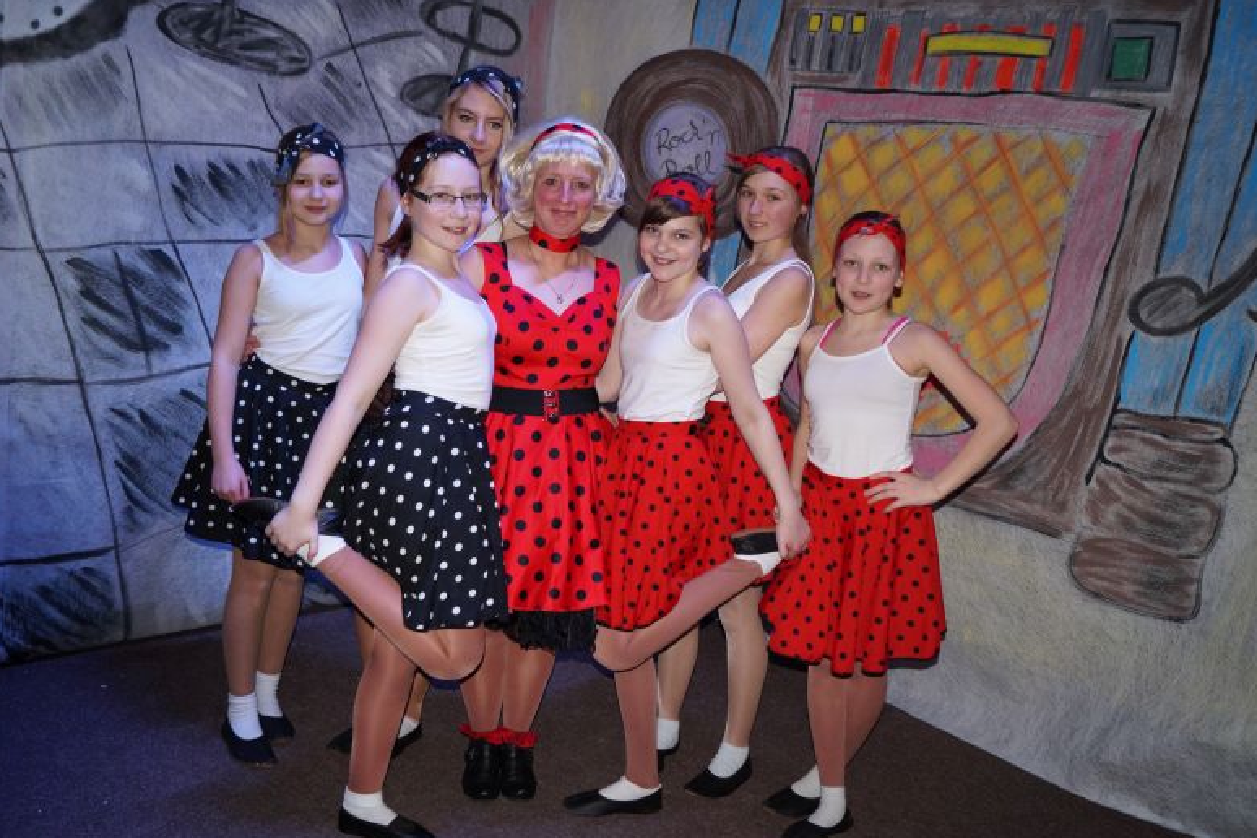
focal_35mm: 31
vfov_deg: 42.3
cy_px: 426
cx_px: 633
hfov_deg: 60.3
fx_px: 1082
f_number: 3.5
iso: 640
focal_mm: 20
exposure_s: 1/80
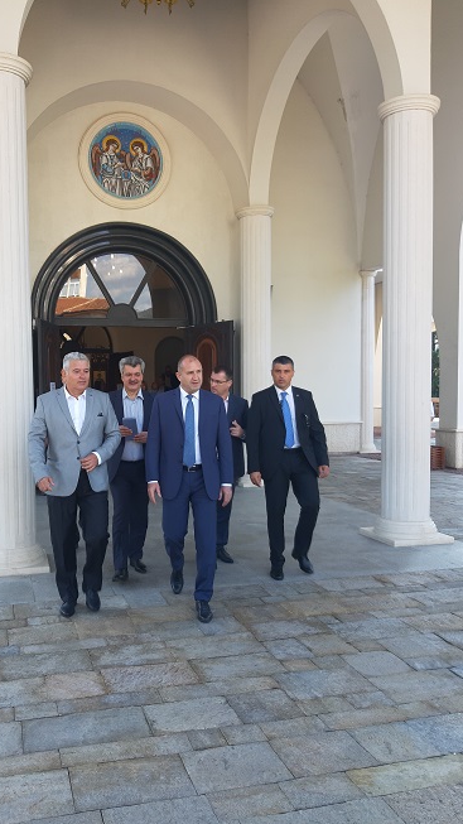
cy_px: 419
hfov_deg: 38.5
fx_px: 655
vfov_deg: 64.3
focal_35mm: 30
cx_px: 158
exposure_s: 1/100
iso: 40
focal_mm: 3.93
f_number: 1.7
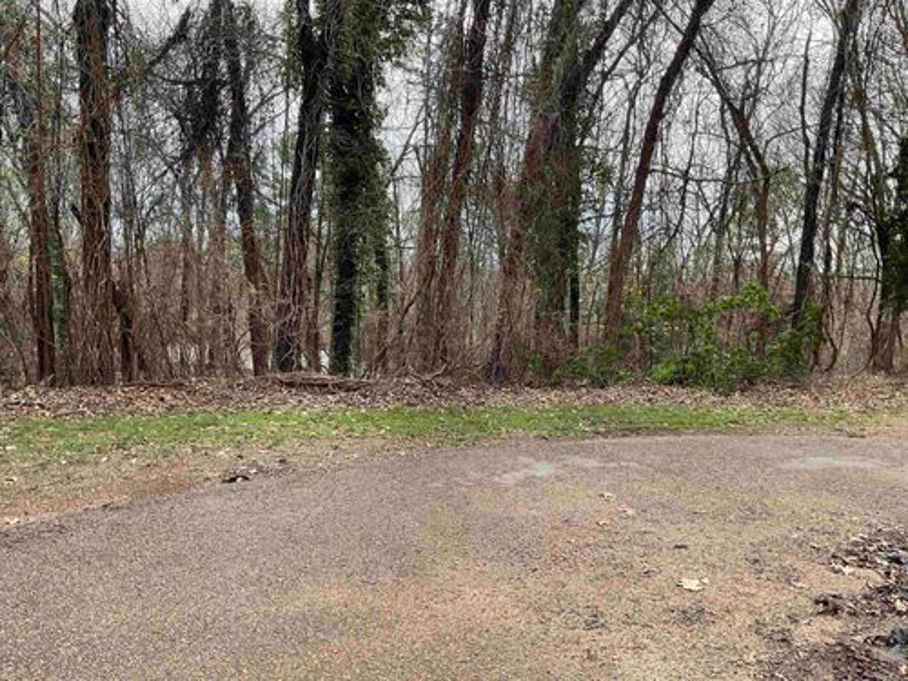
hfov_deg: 61.7
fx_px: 761
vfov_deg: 48.2
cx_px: 454
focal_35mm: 29
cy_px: 340
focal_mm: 3
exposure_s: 1/691
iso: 16
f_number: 1.8
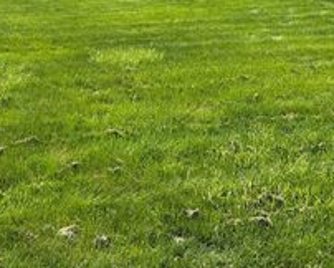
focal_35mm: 58
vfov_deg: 24.2
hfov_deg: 31.3
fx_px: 574
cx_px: 51
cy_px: -39
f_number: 1.78
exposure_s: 1/3058
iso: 80
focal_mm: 6.86
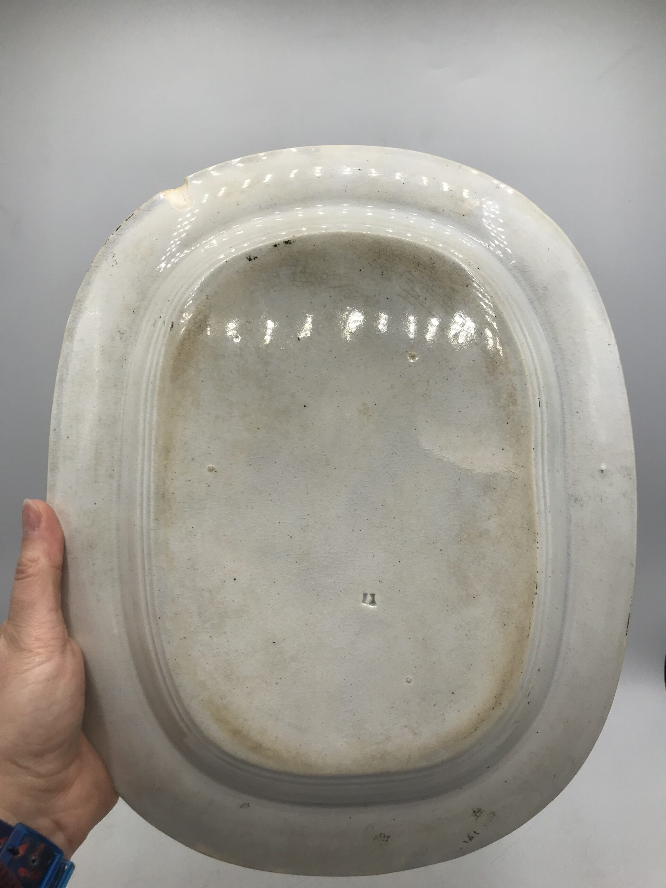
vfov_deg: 63.4
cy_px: 444
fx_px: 718
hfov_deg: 49.7
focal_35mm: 28
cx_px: 333
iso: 20
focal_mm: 3.99
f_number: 1.8
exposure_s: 1/1429
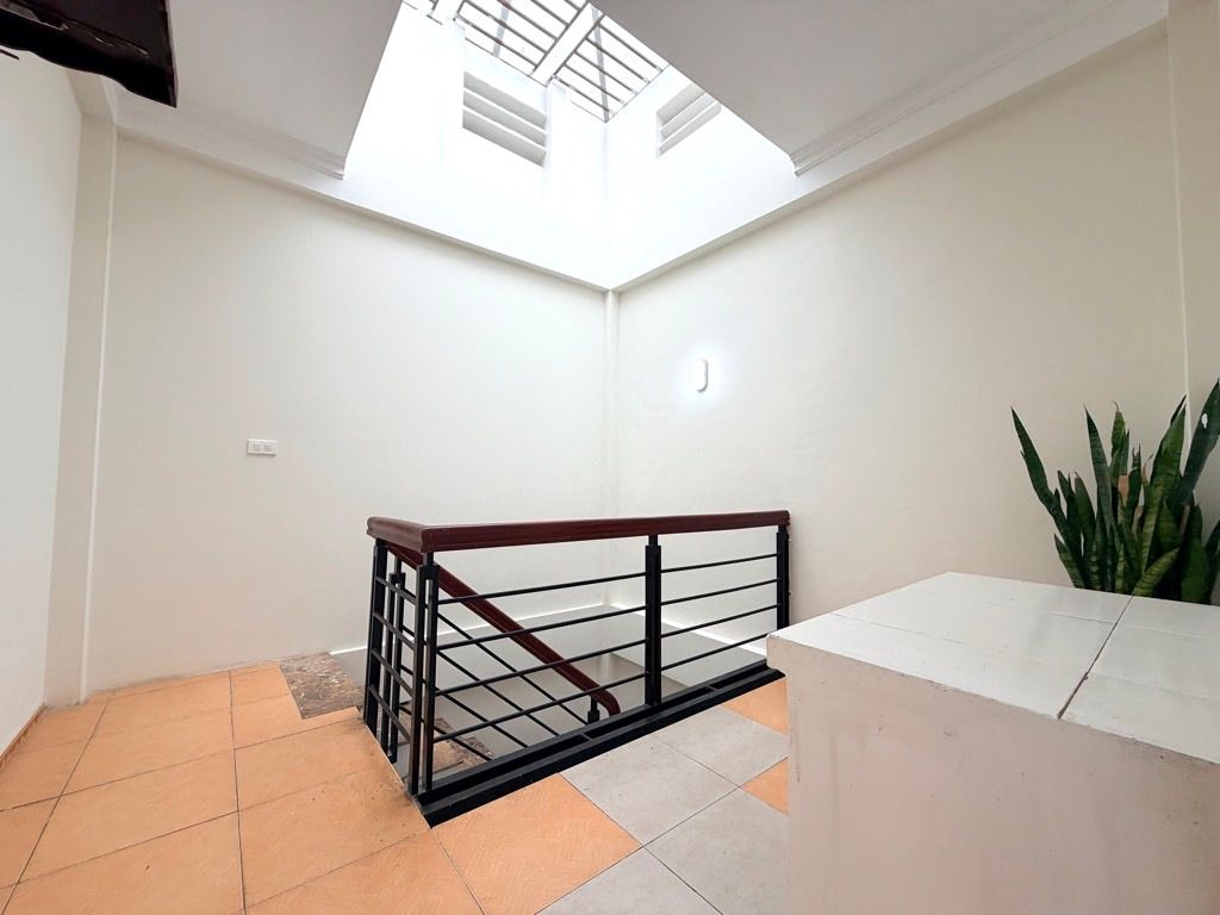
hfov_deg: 102.1
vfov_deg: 85.7
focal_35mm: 14
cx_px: 610
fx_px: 493
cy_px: 458
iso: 50
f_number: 2.2
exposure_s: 1/121
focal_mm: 2.22
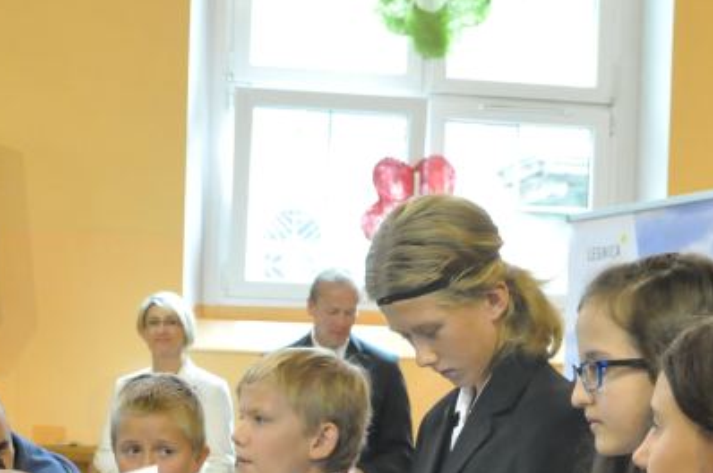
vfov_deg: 15.6
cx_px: 378
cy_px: 518
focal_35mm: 85
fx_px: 1681
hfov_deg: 23.9
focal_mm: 22
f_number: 3.8
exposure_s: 1/200
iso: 2000
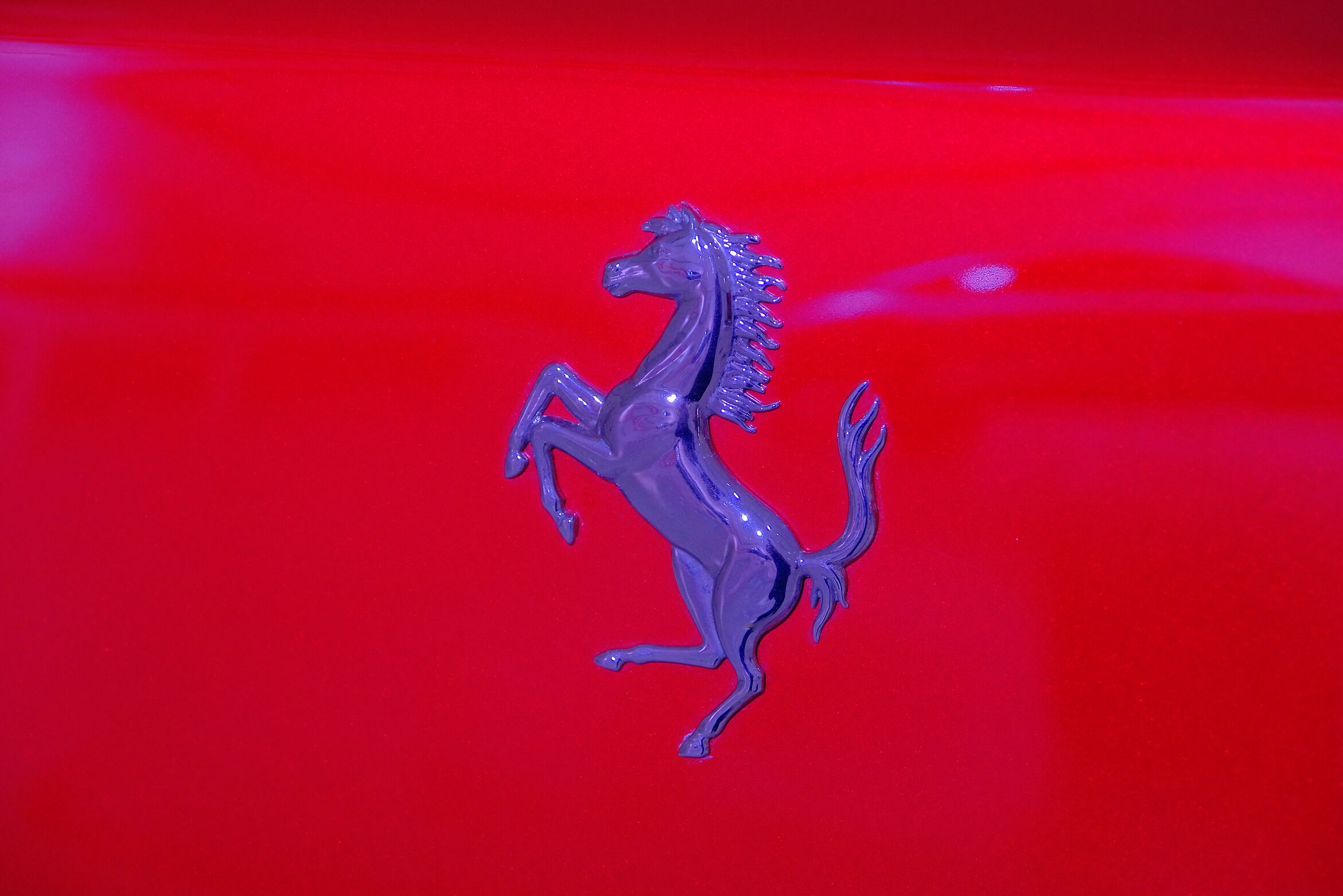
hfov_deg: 16.7
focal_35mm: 123
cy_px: 459
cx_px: 679
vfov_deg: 11.1
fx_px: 4589
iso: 1600
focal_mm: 80
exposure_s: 1/120
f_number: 4
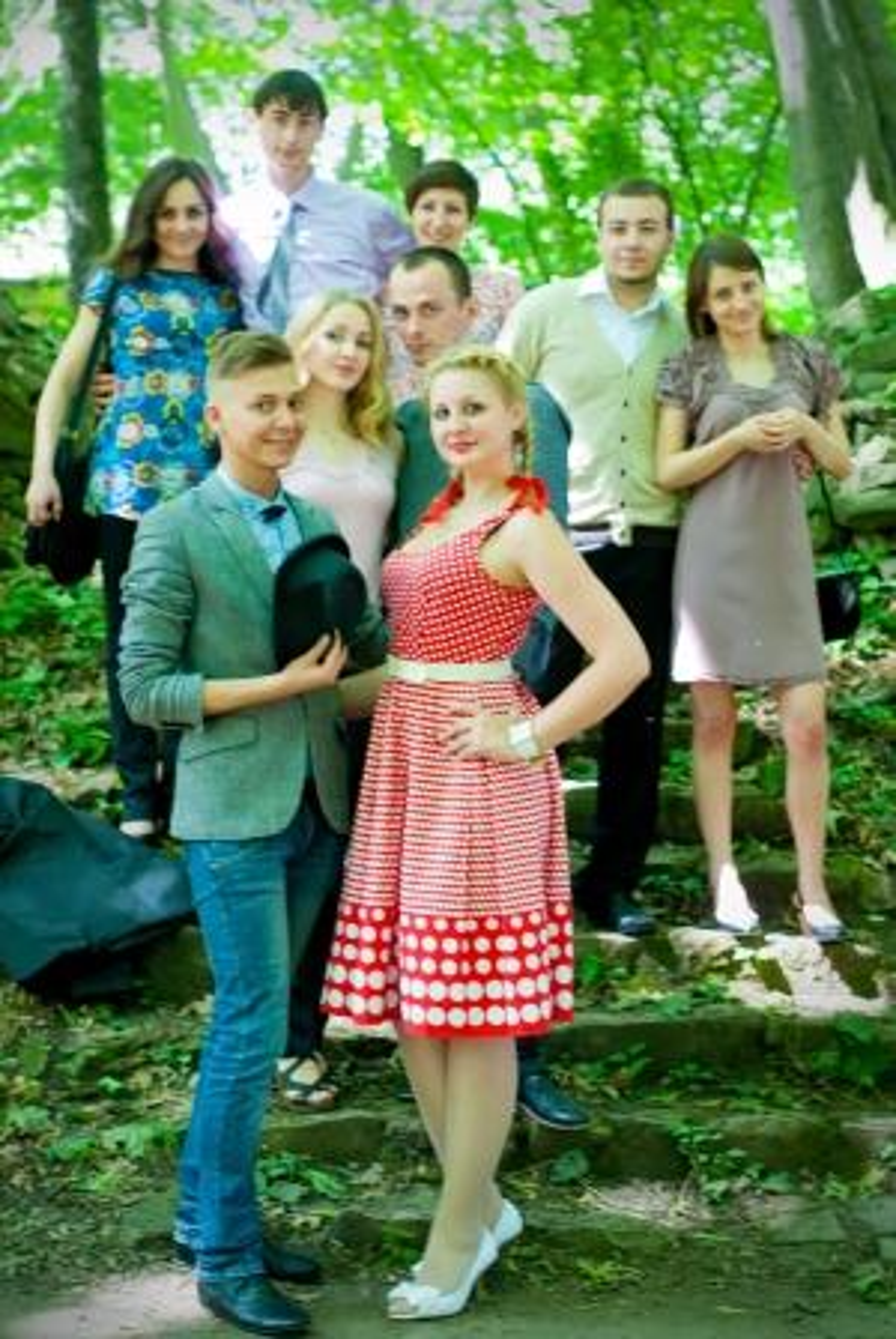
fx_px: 2791
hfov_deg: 18.2
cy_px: 670
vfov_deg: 27.0
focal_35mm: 75
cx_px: 448
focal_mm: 50
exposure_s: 1/50
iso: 500
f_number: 4
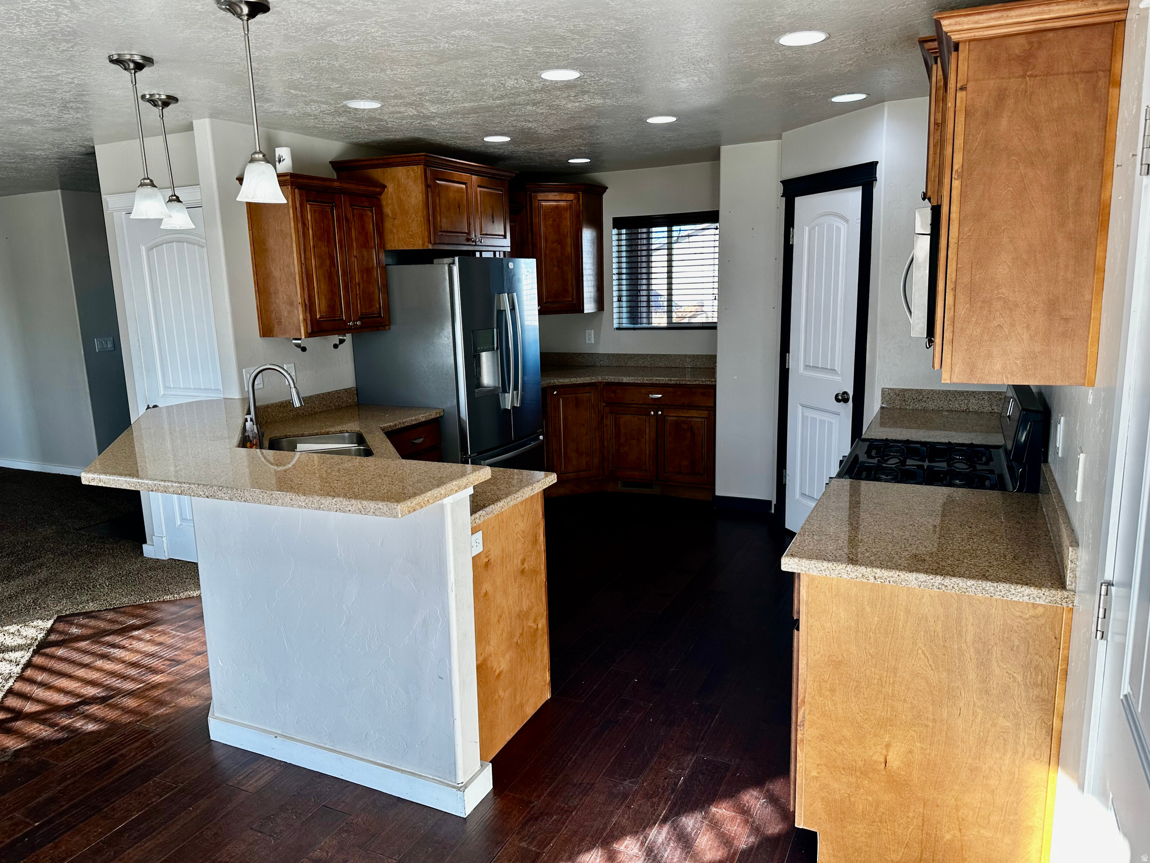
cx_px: 575
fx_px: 797
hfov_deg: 71.6
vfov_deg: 56.8
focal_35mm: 24
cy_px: 432
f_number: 1.78
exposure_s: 1/237
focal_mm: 6.86
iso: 64
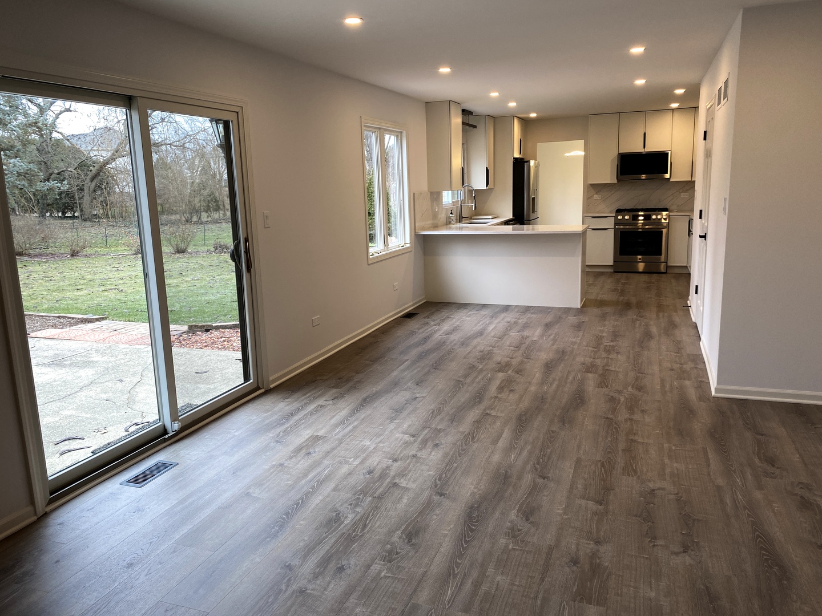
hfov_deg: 67.3
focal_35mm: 26
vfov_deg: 53.1
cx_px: 411
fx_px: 617
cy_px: 308
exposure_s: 1/120
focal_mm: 4.25
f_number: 1.8
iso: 64
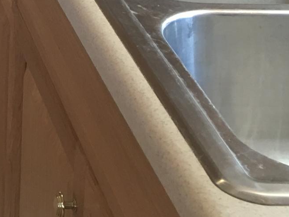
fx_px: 1111
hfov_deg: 13.2
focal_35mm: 133
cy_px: -220
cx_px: -247
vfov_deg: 10.3
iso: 32
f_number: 2.2
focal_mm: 4.15
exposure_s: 1/15
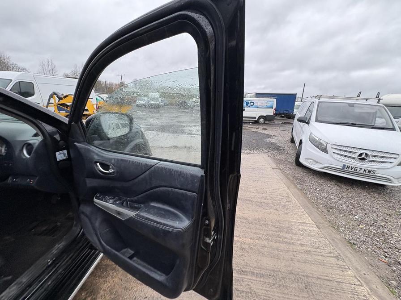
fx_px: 162
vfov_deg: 85.7
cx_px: 200
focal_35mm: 14
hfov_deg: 102.1
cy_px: 150
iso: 200
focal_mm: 2.22
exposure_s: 1/83
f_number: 2.2
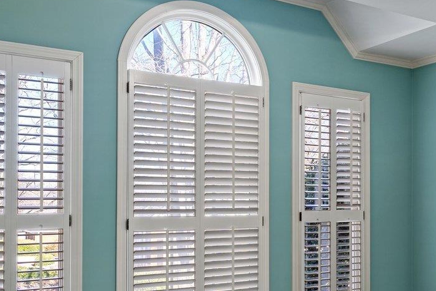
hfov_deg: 37.9
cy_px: 208
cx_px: 424
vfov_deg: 28.4
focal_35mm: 47
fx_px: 569
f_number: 9
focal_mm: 16
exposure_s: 1/2.5
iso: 200
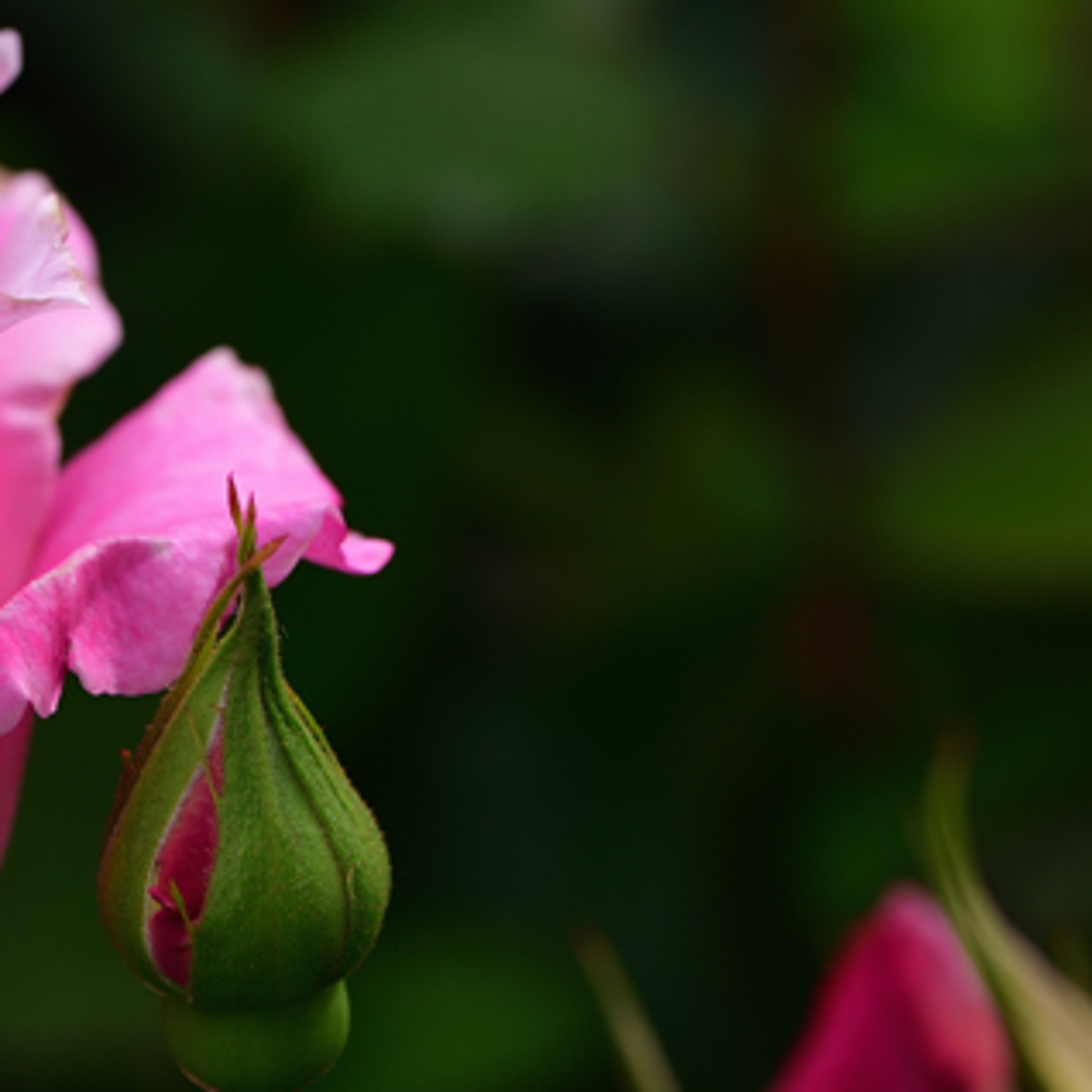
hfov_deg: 7.1
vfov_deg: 7.1
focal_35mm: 246
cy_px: 860
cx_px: -113
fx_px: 8780
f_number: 4.5
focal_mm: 90
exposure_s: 1/160
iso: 100
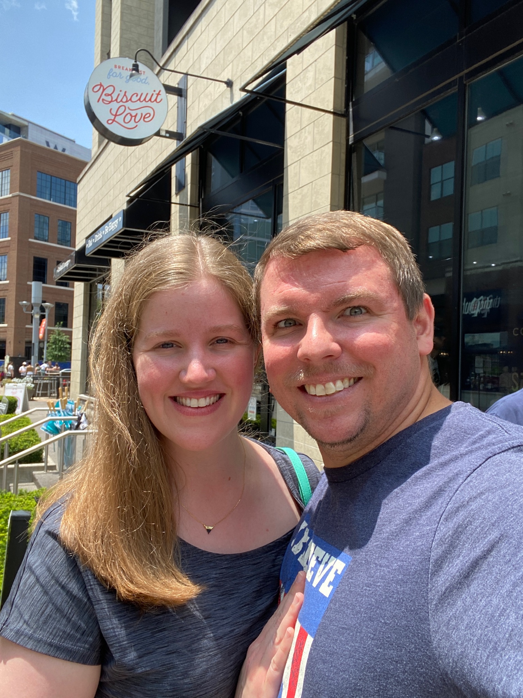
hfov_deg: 46.8
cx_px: 262
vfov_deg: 60.0
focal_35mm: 30
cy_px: 349
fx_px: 604
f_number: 2.2
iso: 25
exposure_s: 1/318
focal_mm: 2.71
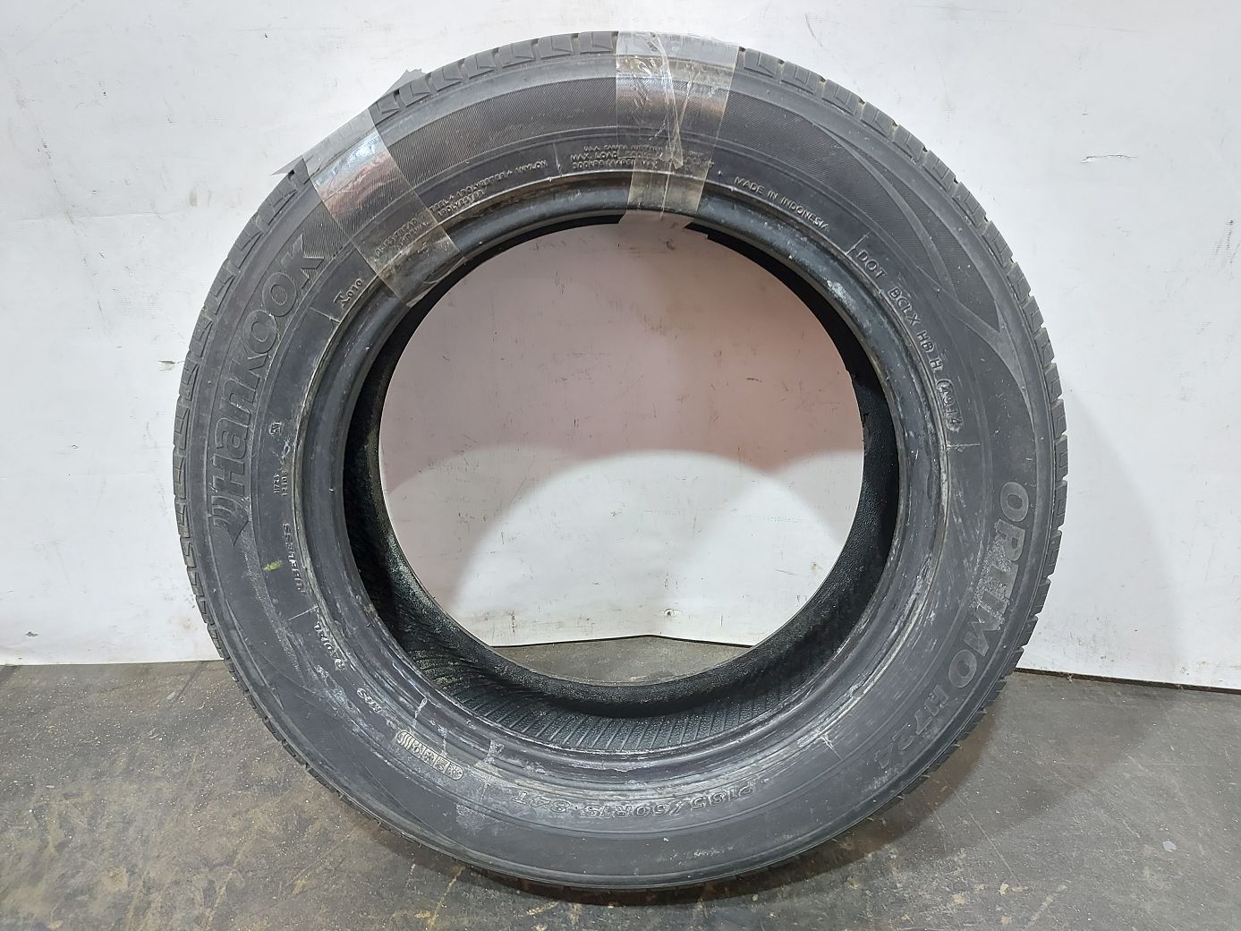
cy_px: 466
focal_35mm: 24
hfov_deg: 71.6
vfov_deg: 56.8
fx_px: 860
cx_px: 620
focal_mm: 5.23
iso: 250
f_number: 1.8
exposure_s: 1/25
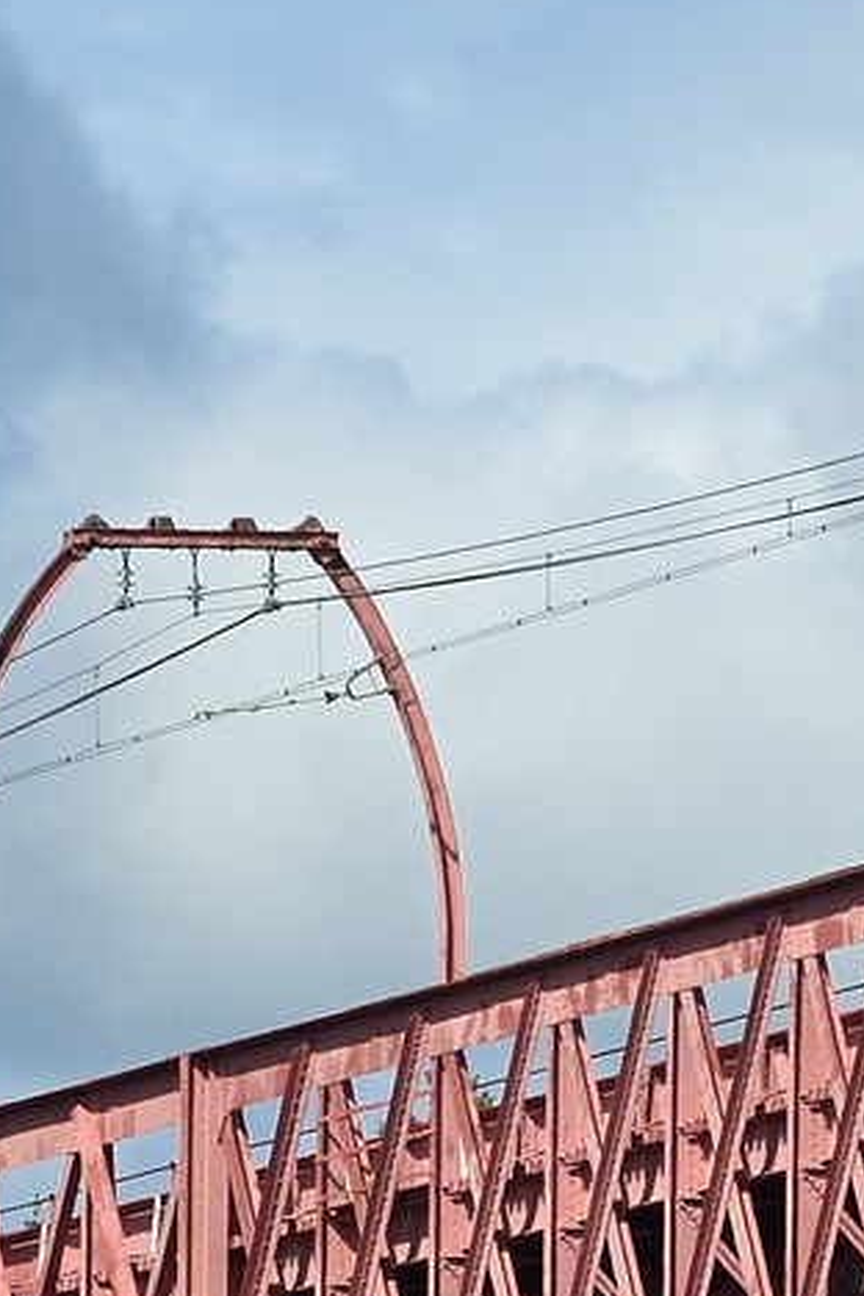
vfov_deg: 2.4
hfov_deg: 1.6
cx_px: -343
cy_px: 3114
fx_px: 31390
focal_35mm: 872
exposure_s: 1/250
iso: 200
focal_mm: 170
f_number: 13
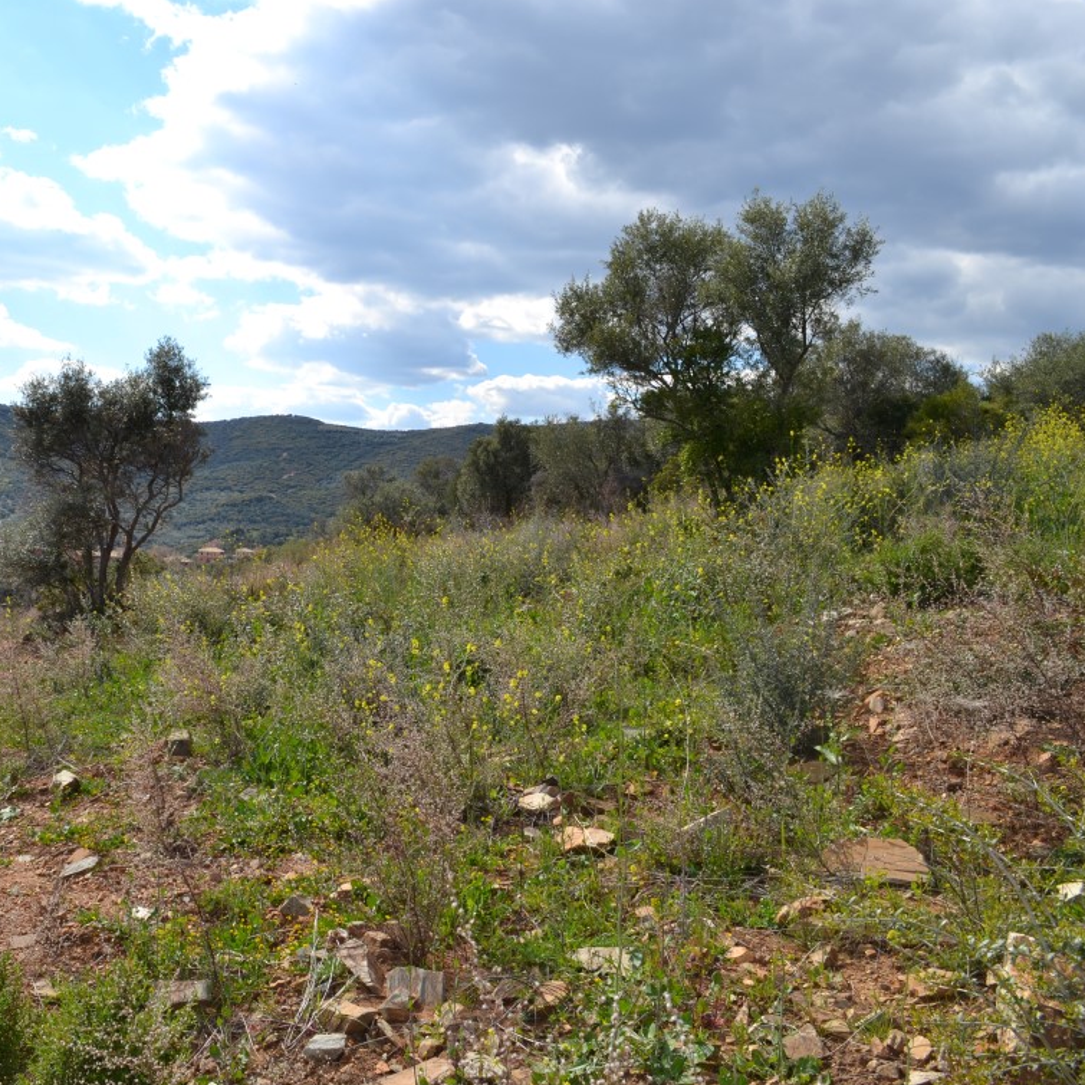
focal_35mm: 35
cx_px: 318
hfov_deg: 46.1
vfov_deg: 47.2
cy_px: 545
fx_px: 1241
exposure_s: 1/200
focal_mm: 18
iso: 100
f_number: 10
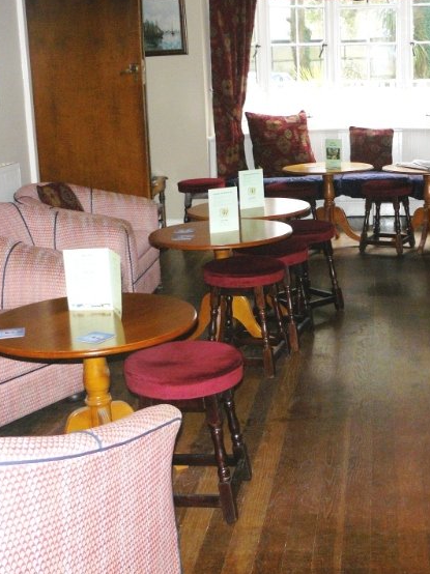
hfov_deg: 27.4
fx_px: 862
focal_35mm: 52
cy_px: 265
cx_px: 353
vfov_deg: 36.8
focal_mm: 6
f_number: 2.8
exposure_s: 1/30
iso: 125
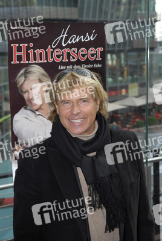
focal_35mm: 82
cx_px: 81
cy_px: 120
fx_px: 555
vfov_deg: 24.6
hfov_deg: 16.6
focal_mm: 55
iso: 500
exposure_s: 1/100
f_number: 6.3
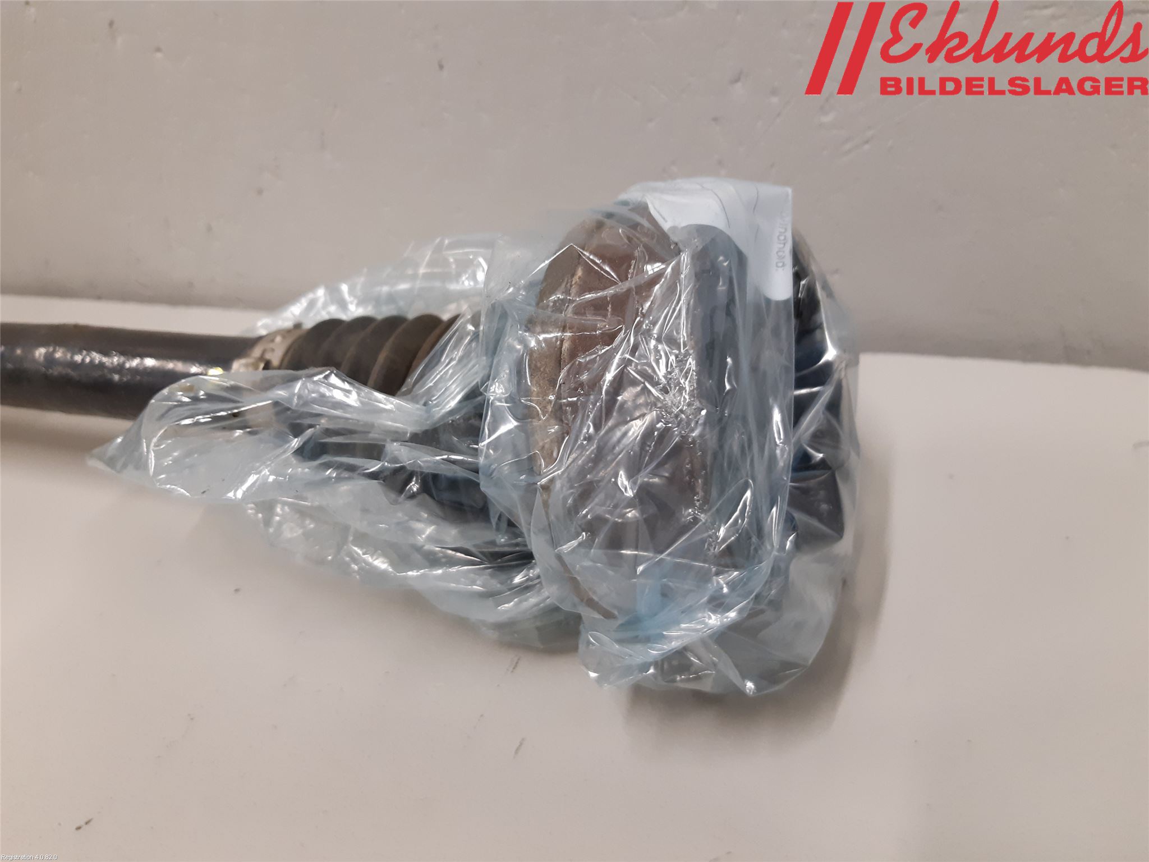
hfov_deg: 67.3
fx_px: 863
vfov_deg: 53.1
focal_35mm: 26
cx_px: 574
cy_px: 431
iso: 200
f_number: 1.7
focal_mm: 3.93
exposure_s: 1/50
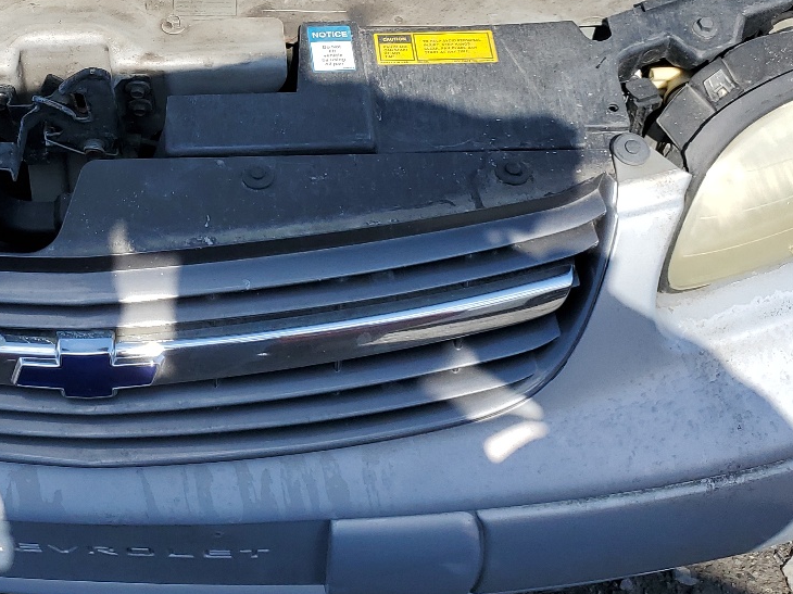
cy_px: 75
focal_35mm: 57
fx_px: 1305
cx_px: 101
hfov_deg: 32.4
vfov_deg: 25.0
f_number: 1.5
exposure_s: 1/2500
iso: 50
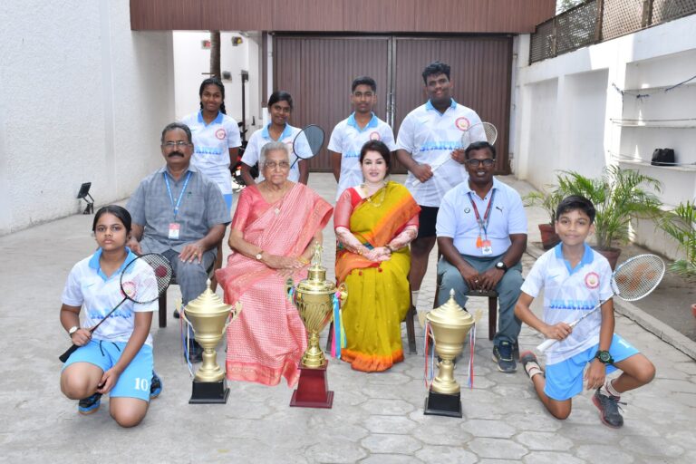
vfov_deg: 34.2
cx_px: 348
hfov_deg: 49.6
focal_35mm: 39
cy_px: 232
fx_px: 754
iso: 400
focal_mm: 26
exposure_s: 1/160
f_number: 9
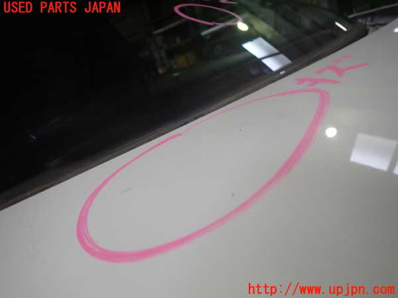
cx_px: 199
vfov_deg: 54.9
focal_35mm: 25
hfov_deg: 69.4
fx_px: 287
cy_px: 149
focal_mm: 4.5
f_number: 2
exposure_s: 1/125
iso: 125
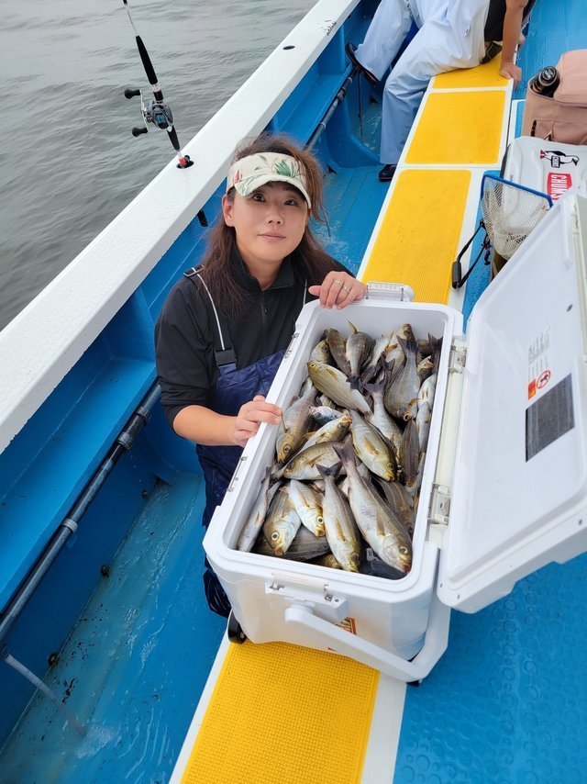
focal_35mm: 26
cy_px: 392
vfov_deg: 67.3
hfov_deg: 53.0
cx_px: 294
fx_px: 588
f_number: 1.8
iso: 40
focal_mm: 5.4
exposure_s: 1/1050
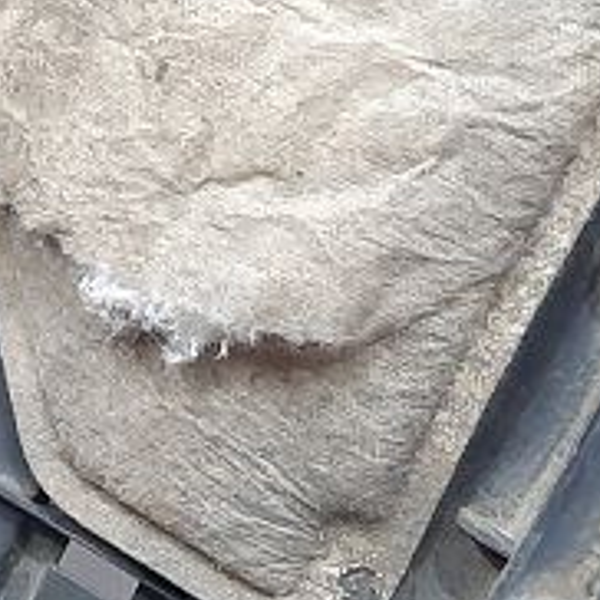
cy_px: 208
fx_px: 2863
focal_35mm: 146
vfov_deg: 12.0
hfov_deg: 12.0
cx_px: 257
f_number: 2
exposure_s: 1/33
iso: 320
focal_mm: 4.6
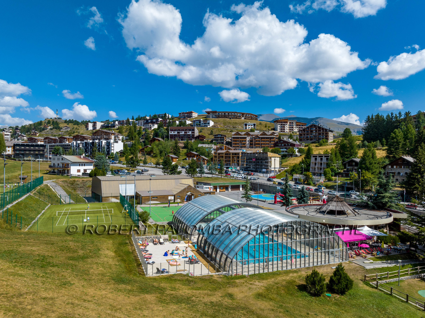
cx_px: 212
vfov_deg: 56.8
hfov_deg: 71.6
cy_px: 159
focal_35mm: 24
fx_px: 294
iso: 100
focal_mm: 12.3
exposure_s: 1/240
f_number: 9
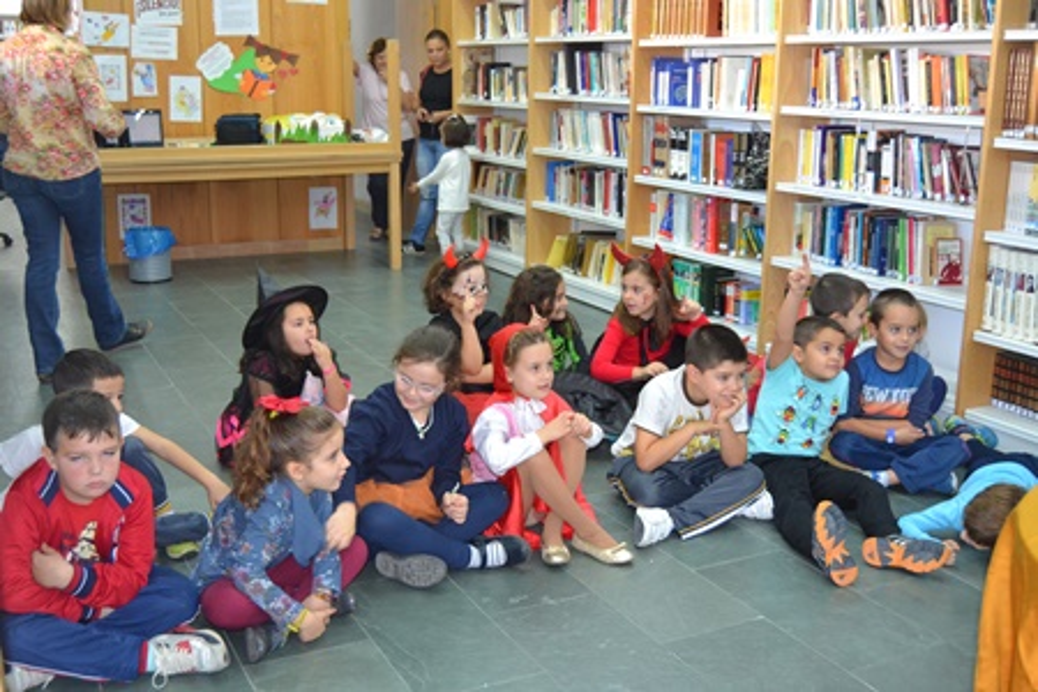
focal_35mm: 39
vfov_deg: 34.2
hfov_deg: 49.6
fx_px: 1124
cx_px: 519
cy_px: 346
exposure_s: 1/60
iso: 1250
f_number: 4
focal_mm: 26
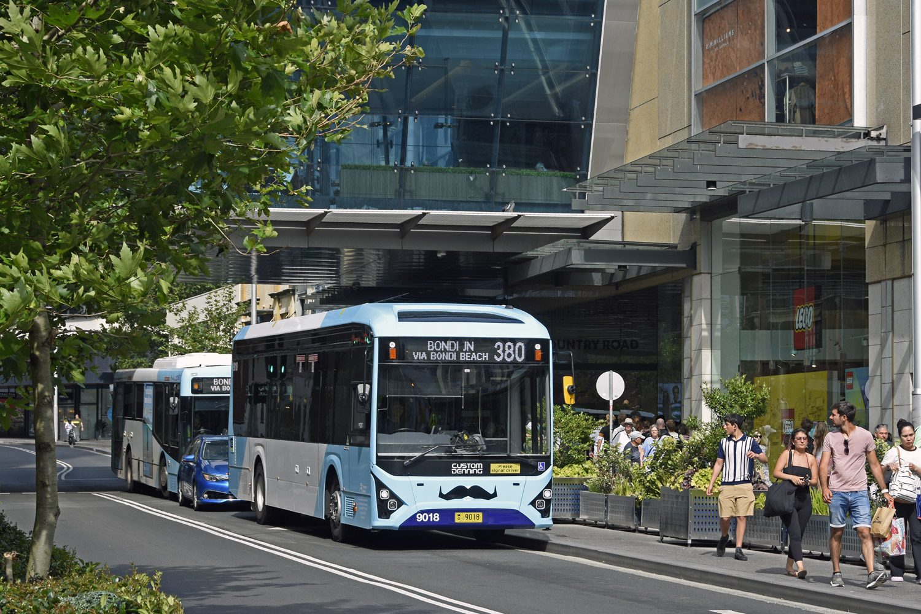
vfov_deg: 16.6
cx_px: 460
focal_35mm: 82
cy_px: 307
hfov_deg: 24.6
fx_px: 2110
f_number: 8
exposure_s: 1/200
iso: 110
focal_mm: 55
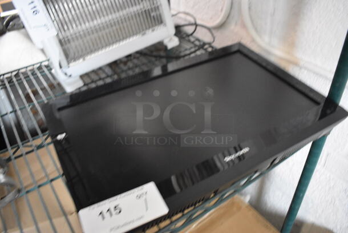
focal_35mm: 30
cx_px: 174
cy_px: 116
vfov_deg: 43.7
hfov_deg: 61.9
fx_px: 290
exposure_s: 1/125
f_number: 3.5
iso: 2800
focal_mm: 20
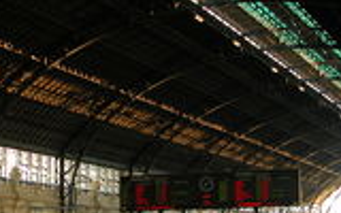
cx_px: 188
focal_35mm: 93
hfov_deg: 22.3
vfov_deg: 14.1
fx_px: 864
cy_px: 109
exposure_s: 1/28.5
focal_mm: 8.9
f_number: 2.8
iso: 100
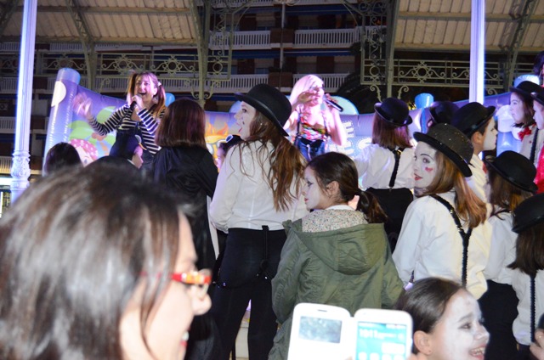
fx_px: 588
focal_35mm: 39
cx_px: 272
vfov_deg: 34.1
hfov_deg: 49.6
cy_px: 180
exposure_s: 1/60
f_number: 4
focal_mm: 26
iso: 3200
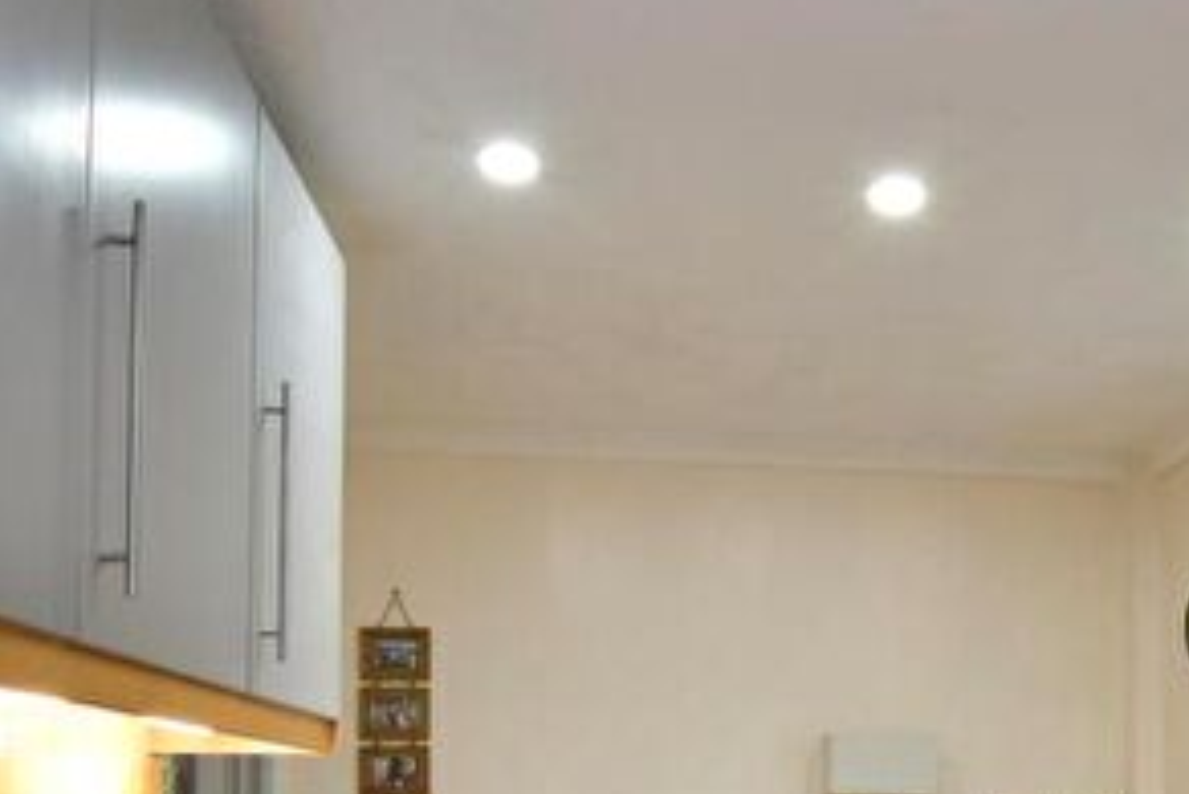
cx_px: 831
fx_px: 1190
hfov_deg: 51.7
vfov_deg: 33.7
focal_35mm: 36
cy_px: 796
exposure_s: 1/2.5
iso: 160
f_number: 8
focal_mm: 10
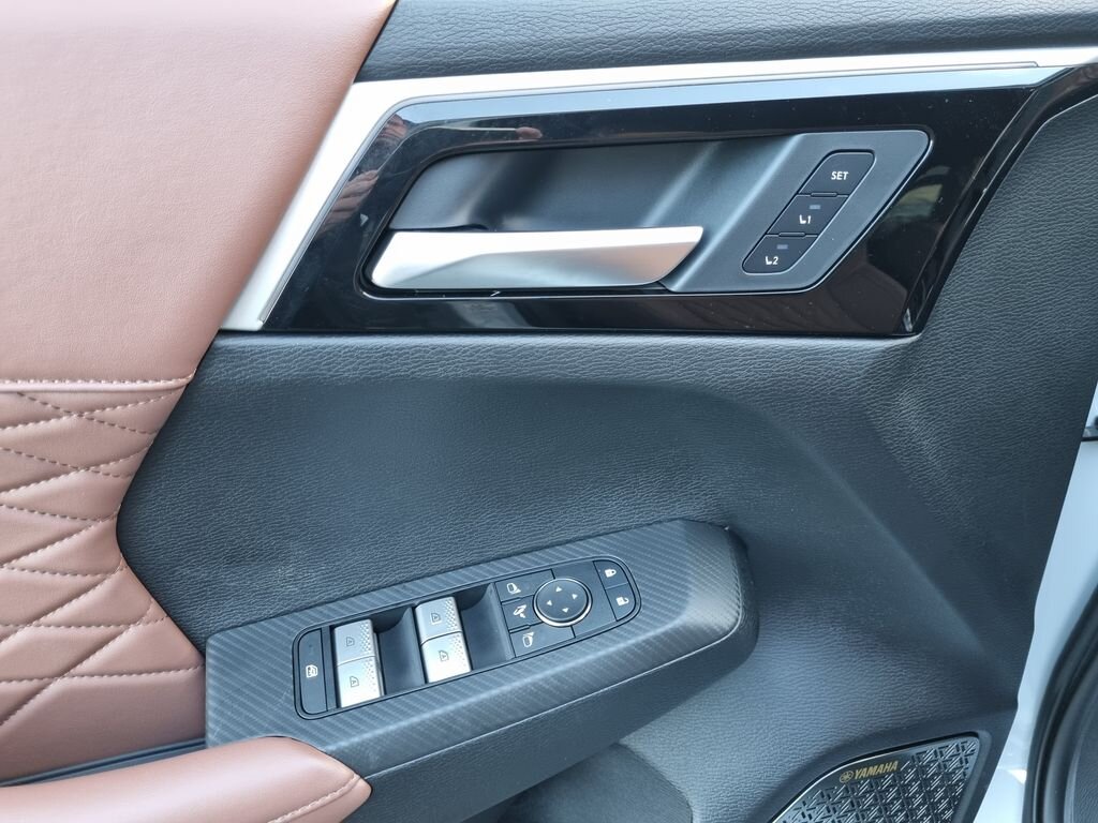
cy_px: 412
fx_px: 825
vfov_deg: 53.1
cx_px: 549
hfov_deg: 67.3
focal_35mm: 26
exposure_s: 1/50
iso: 320
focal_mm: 5.4
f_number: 1.8
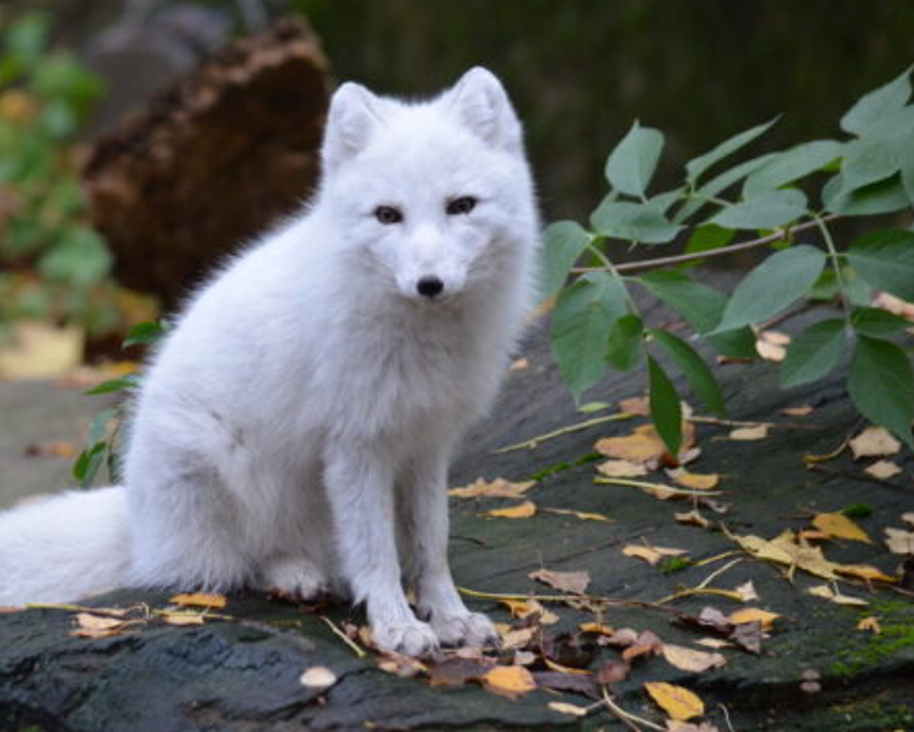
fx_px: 8490
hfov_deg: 6.2
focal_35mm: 314
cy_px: 352
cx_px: 320
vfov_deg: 4.9
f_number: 5
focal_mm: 165
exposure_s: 1/125
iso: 1600
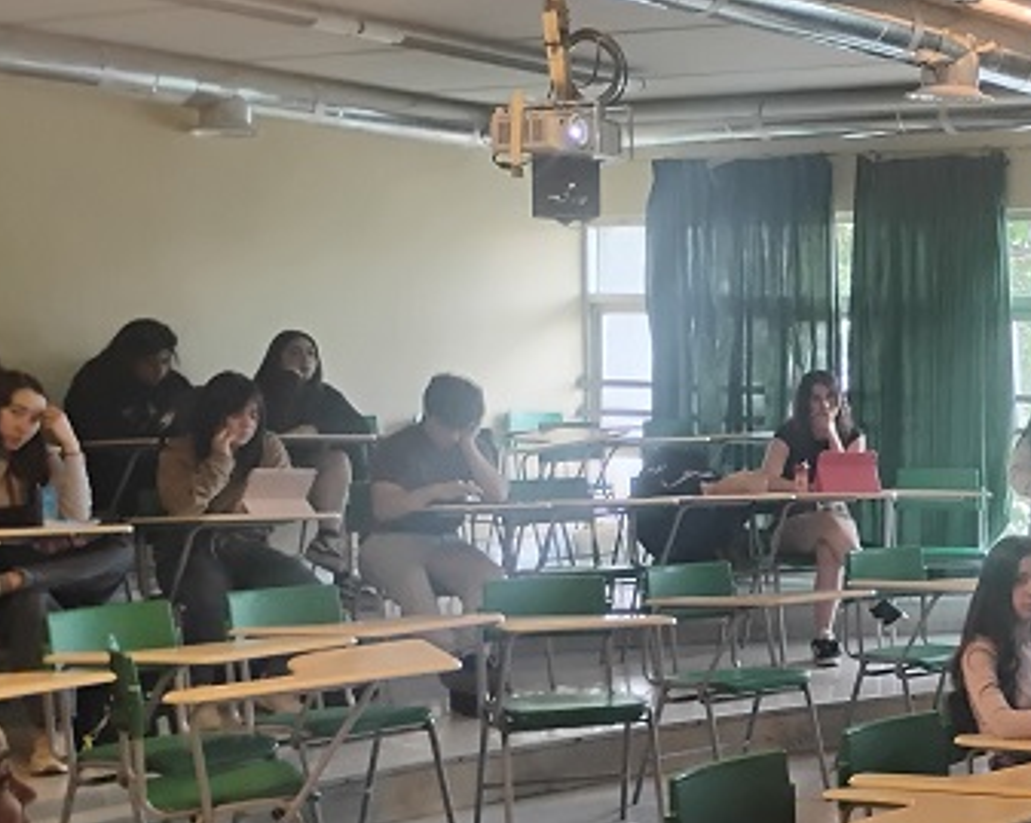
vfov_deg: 23.2
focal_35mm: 65
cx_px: 1028
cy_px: 649
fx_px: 1982
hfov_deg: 27.5
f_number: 1.8
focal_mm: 4.26
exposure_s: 1/50
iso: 966
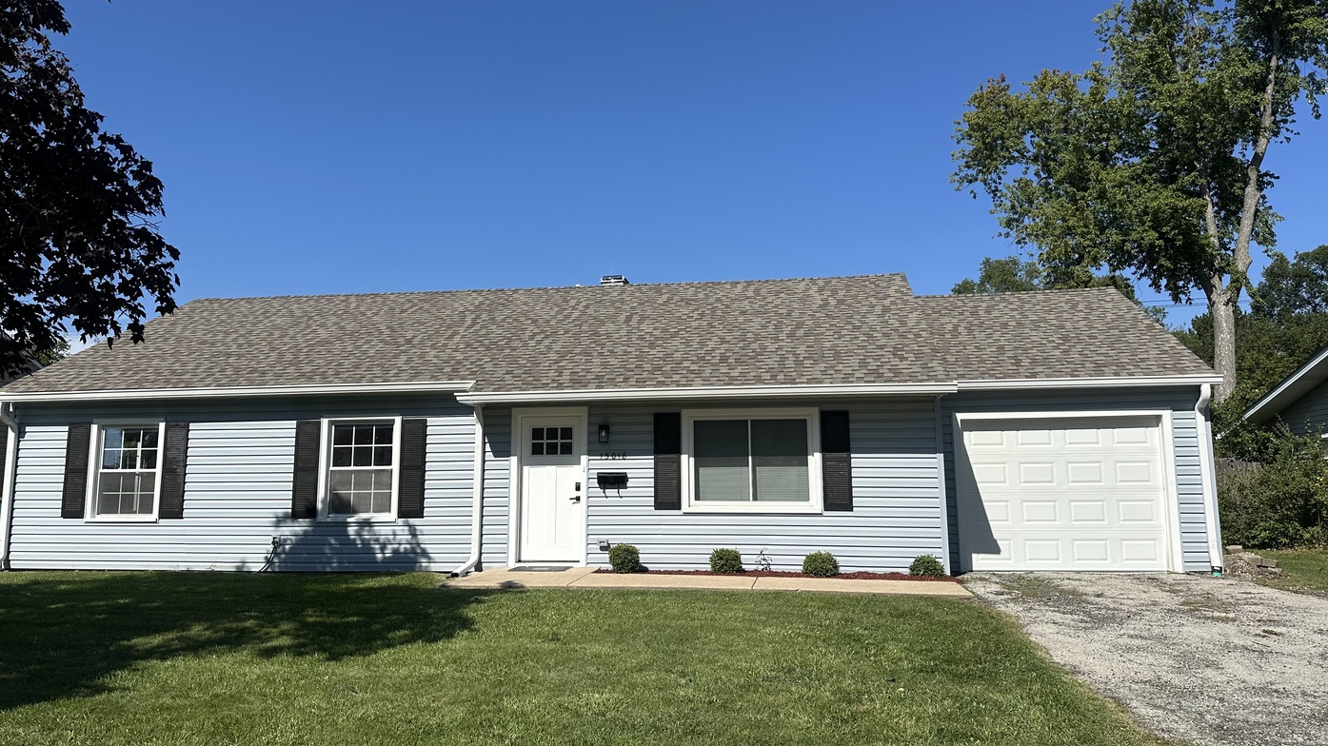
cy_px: 348
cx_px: 652
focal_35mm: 27
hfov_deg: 69.9
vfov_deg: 42.8
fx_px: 951
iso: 80
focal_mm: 6.86
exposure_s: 1/6211
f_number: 1.78
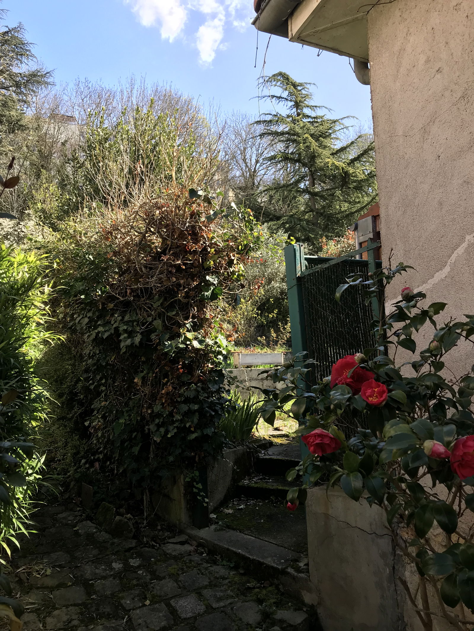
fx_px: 511
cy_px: 316
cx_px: 237
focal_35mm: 28
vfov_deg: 63.4
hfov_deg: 49.7
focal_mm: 3.99
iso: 20
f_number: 1.8
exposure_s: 1/556
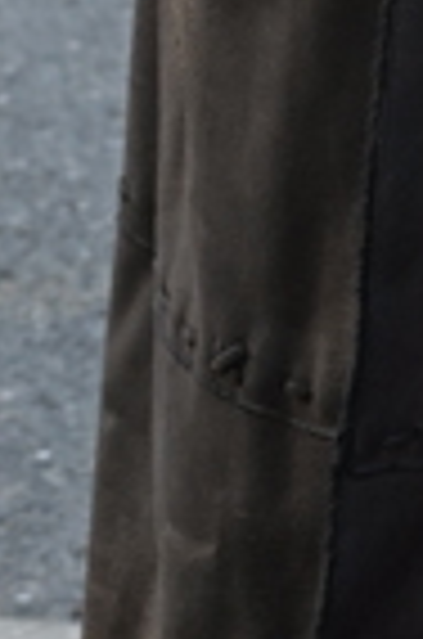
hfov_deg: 4.6
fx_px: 5047
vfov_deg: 7.2
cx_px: 1179
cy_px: -196
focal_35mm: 285
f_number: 5
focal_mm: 39
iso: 1250
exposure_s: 1/160
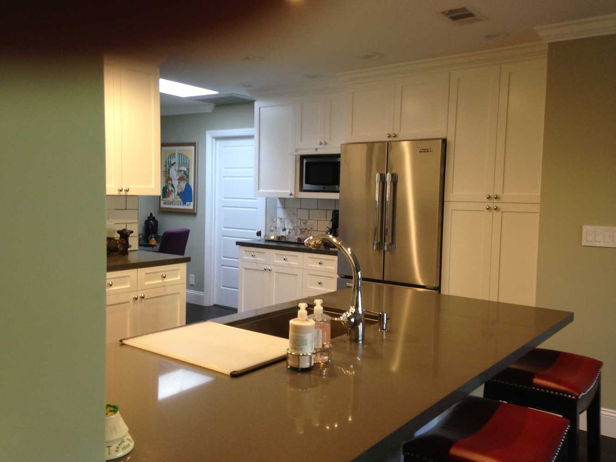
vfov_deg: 43.0
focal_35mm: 33
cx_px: 308
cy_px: 231
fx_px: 587
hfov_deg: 55.3
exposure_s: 1/20
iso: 100
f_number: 2.4
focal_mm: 4.13
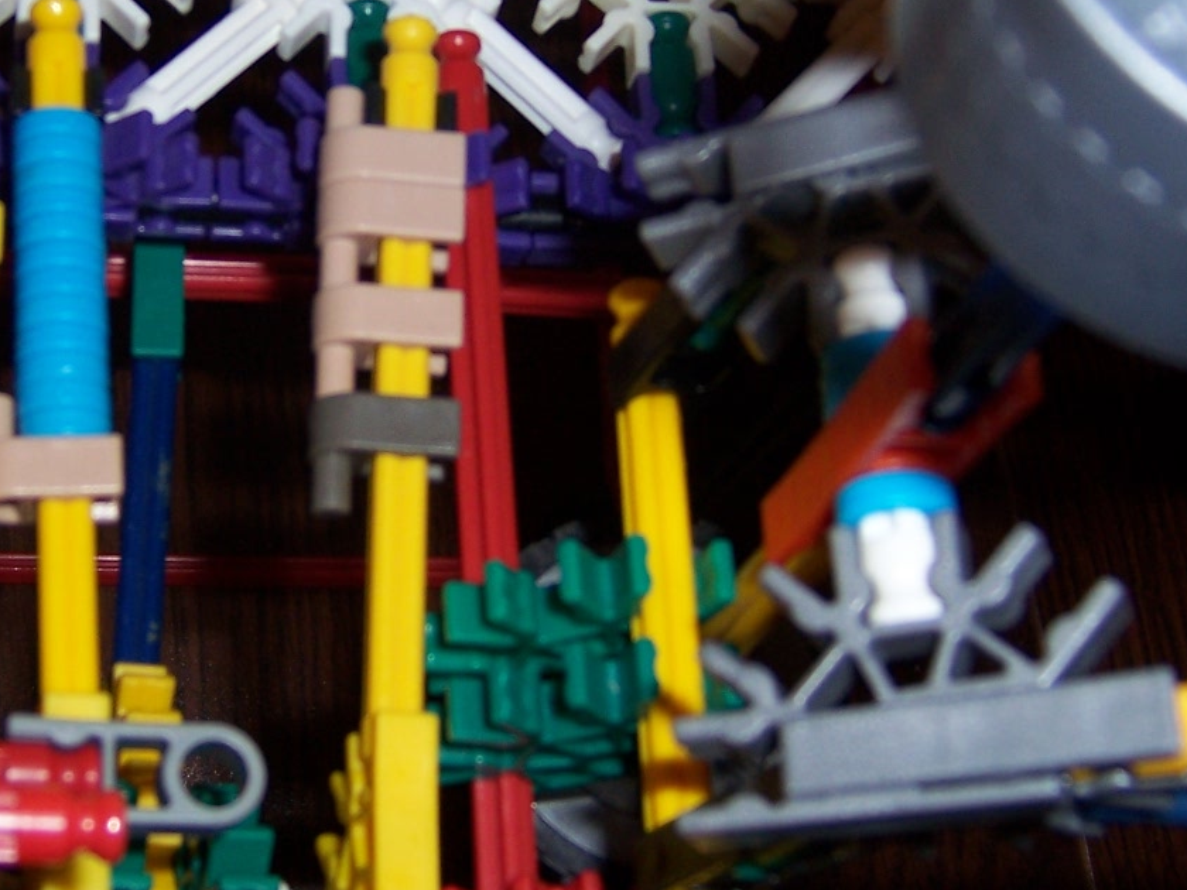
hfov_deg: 30.9
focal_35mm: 61
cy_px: 379
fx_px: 2092
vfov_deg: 24.0
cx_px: 247
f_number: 2.8
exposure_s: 1/60
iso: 80
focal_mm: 5.5
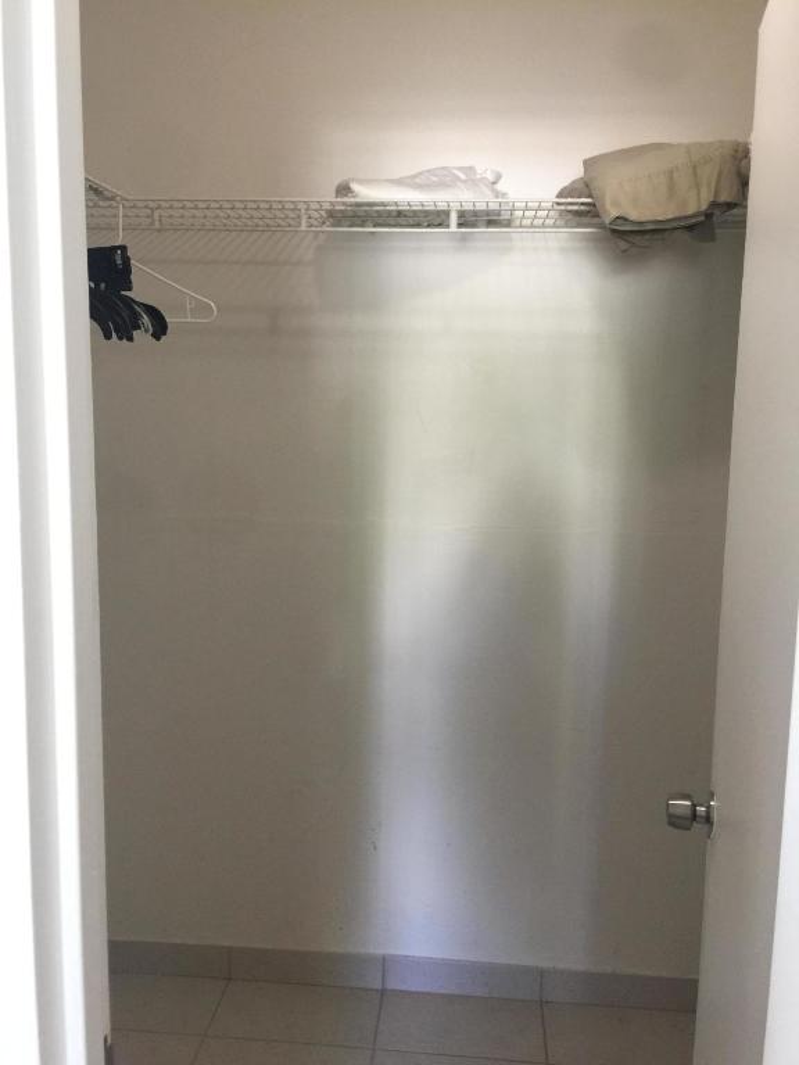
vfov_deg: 61.7
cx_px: 400
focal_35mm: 29
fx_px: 892
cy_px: 532
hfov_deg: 48.2
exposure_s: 1/15
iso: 80
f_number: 2.2
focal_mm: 4.15
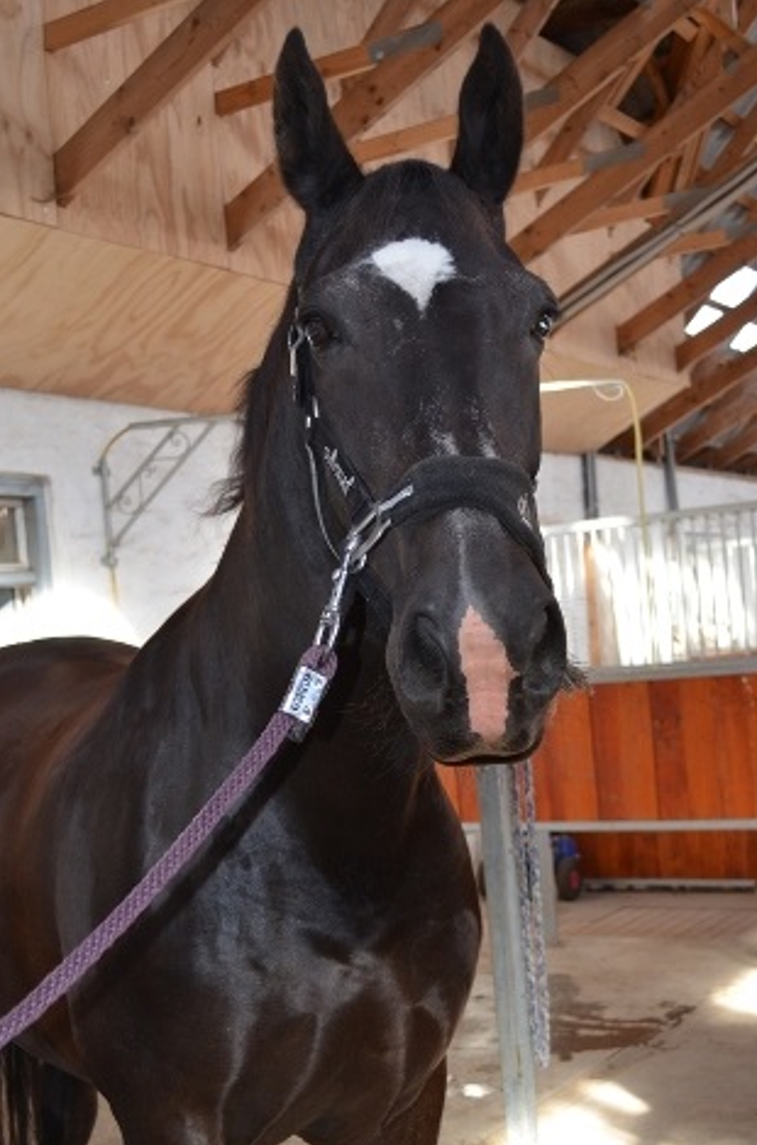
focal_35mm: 49
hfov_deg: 27.4
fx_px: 1555
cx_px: 371
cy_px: 717
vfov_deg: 40.2
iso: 360
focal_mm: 26
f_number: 4.2
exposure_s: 1/125
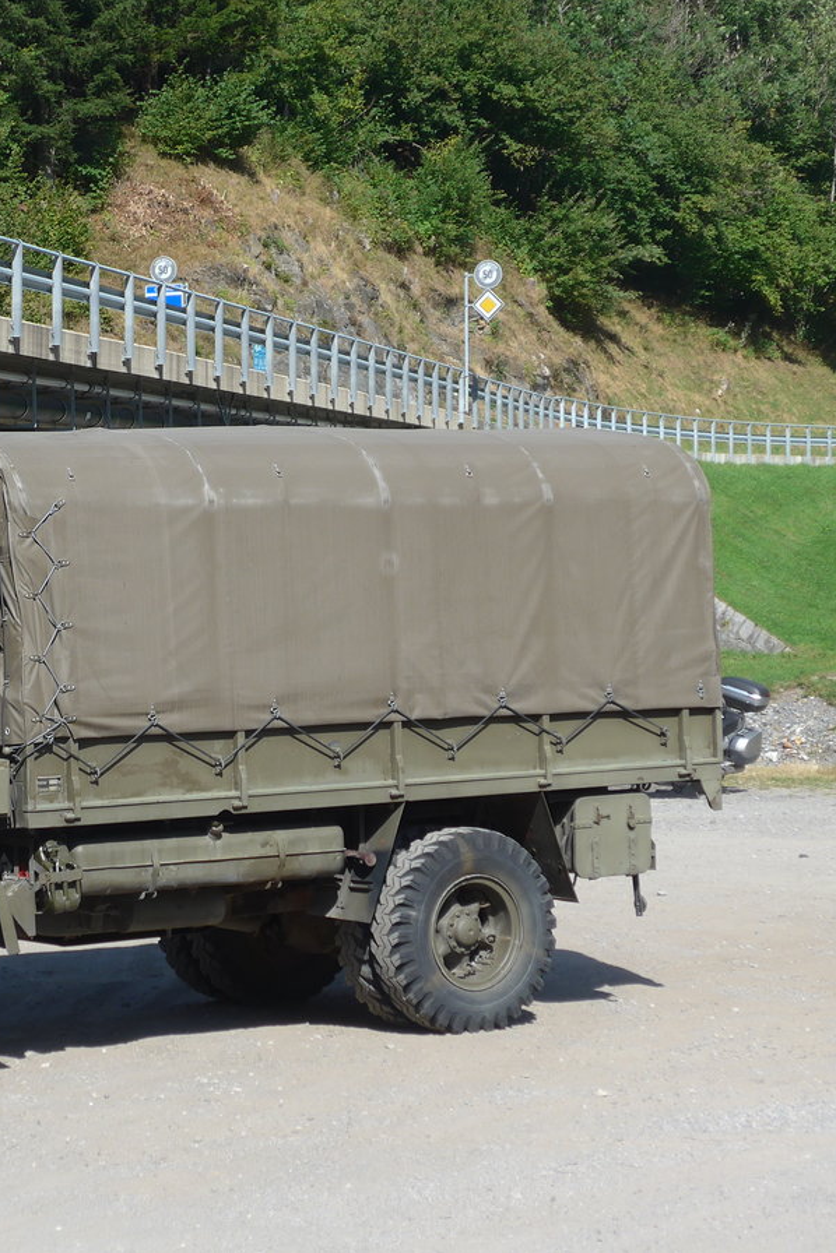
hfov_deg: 13.2
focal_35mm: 103
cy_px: 627
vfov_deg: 19.8
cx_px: 110
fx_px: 3588
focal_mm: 15
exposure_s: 1/640
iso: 80
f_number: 4.2
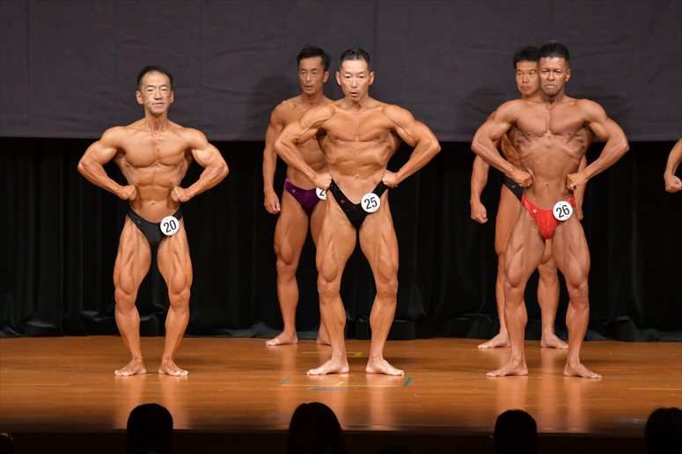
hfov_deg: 8.1
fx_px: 4829
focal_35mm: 255
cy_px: 227
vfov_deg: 5.4
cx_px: 341
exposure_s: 1/400
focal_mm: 170
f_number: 5.6
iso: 5000
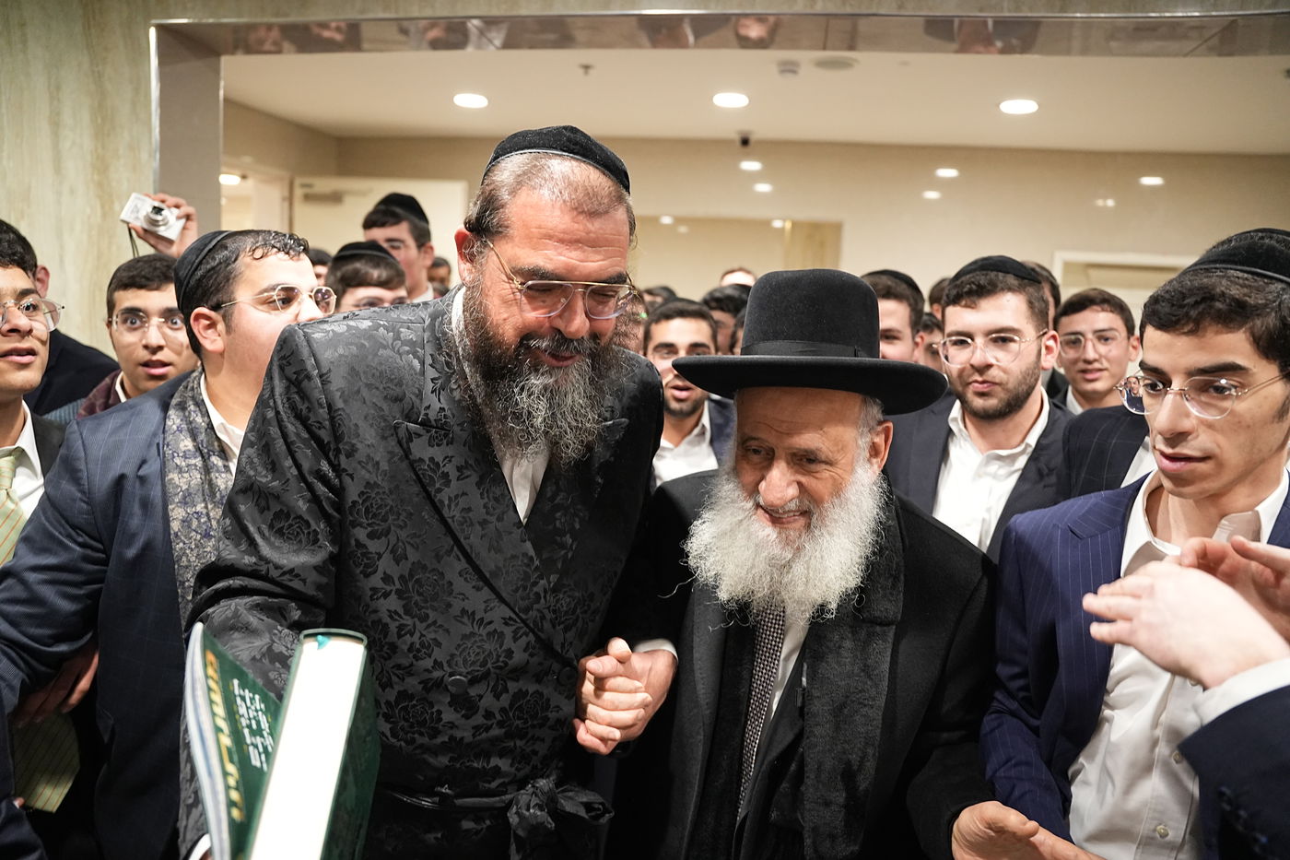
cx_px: 645
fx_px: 860
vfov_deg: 53.1
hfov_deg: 73.8
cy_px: 430
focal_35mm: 24
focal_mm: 24
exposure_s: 1/320
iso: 4000
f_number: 2.8
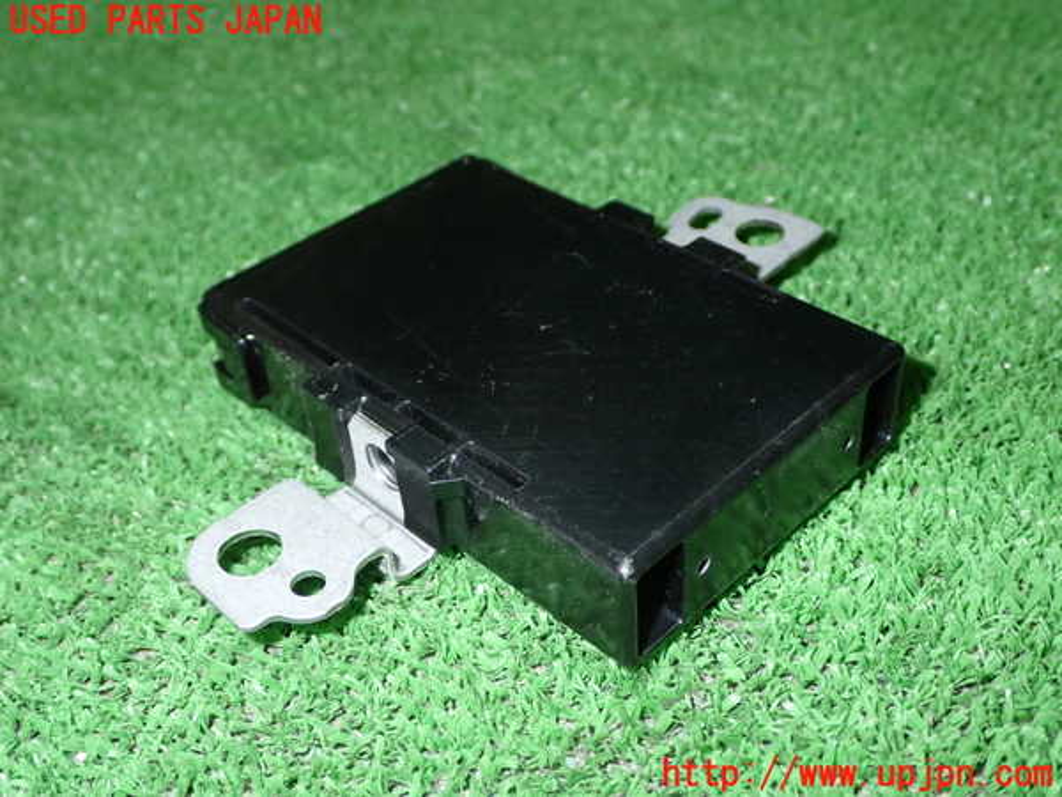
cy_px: 398
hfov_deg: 45.8
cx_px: 531
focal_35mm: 41
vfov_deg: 35.1
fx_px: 1258
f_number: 8
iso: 640
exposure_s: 1/40
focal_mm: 7.31
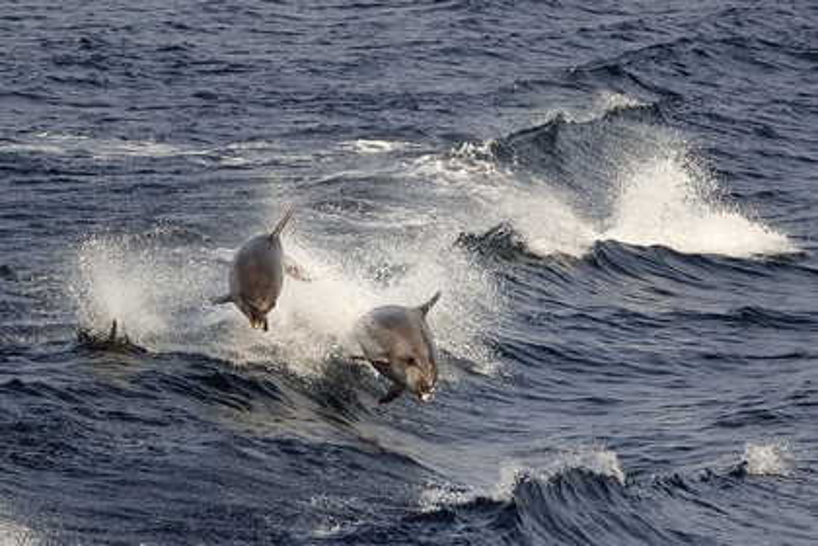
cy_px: 273
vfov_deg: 6.9
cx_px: 409
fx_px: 4544
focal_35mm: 200
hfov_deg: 10.3
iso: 200
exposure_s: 1/640
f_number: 10
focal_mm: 200
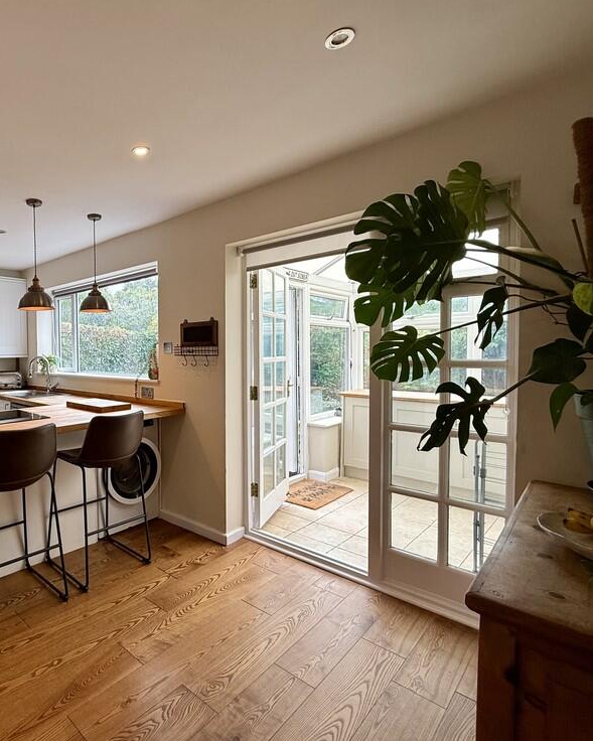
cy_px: 365
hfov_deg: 65.3
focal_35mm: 19
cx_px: 130
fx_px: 417
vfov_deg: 83.3
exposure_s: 1/99
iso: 50
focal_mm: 2.22
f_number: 2.2
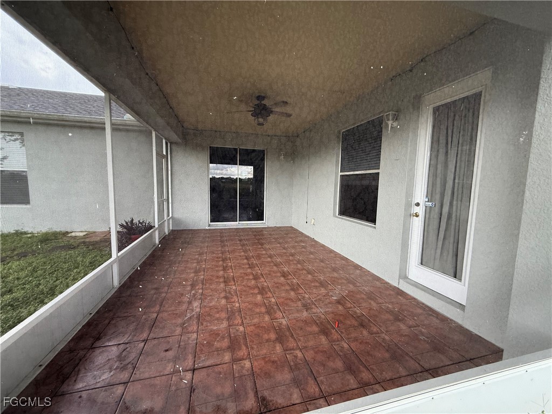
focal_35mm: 14
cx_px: 276
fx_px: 223
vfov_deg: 85.7
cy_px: 207
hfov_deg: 102.1
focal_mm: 2.22
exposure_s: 1/99
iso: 200
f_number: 2.2
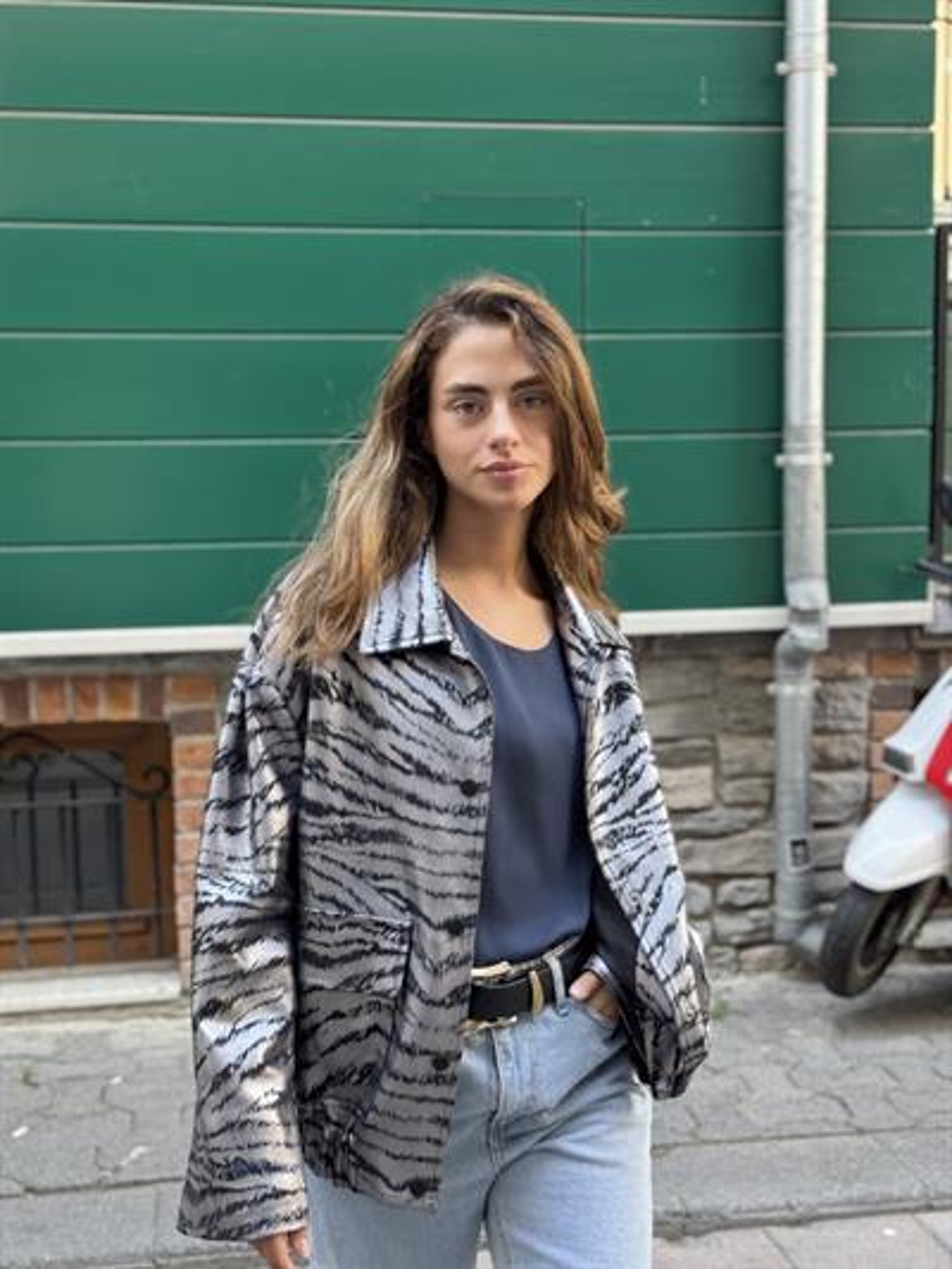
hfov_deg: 30.3
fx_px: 1759
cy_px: 634
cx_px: 476
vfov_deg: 39.6
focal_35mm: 48
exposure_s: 1/121
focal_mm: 6.76
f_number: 1.78
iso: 80
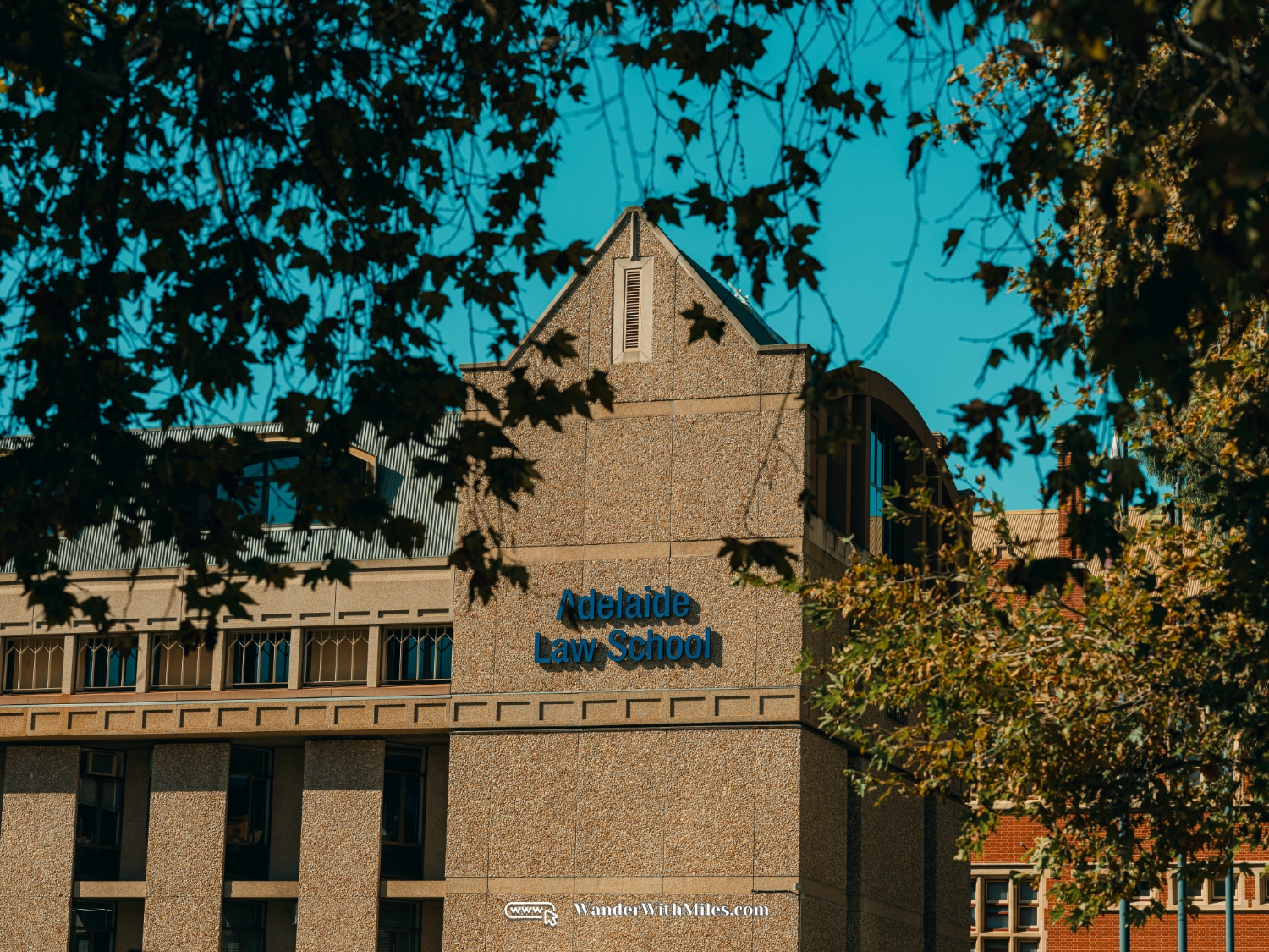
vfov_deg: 17.0
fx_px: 3189
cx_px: 634
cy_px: 476
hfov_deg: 22.5
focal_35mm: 87
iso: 200
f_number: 5.6
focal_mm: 110
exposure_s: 1/600
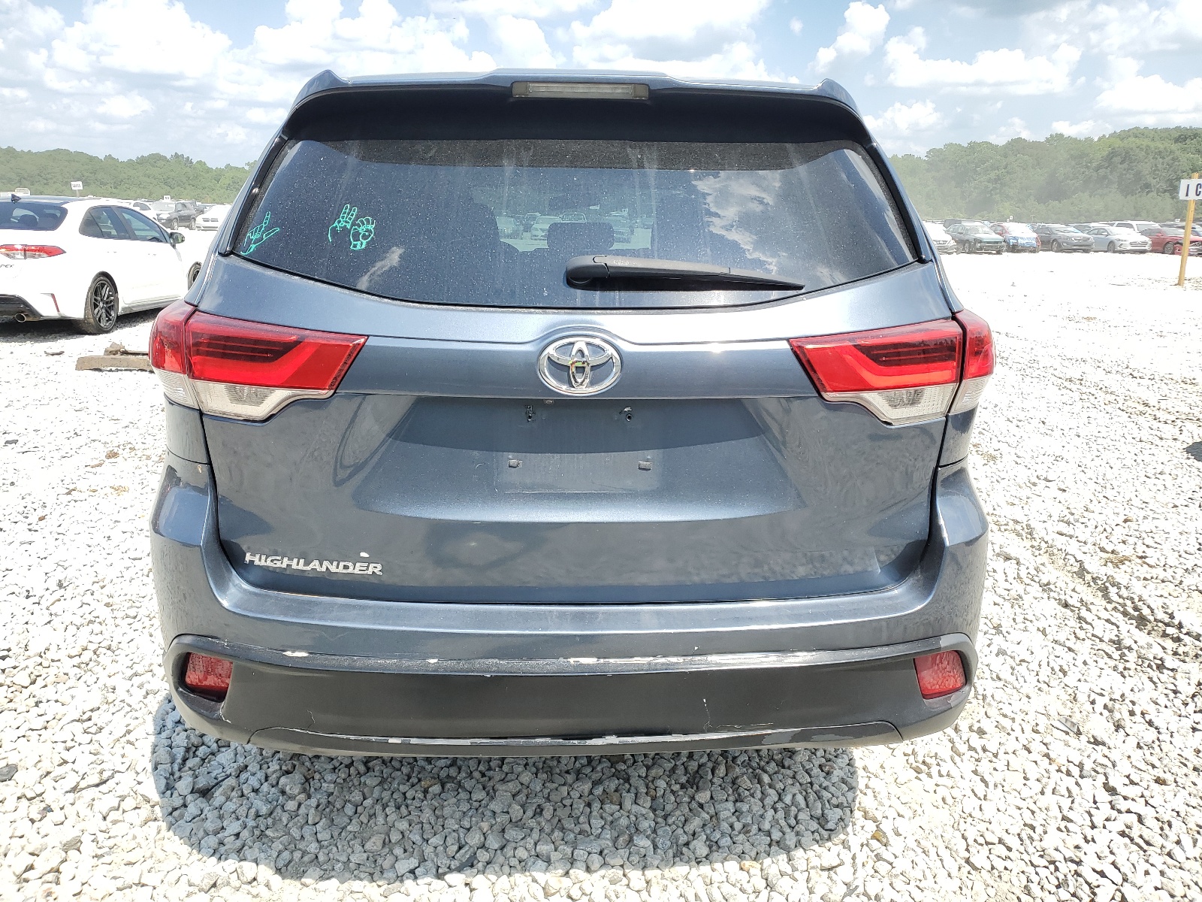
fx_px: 903
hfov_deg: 67.3
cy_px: 451
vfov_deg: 53.1
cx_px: 601
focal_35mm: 26
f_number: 1.5
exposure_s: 1/1667
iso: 50
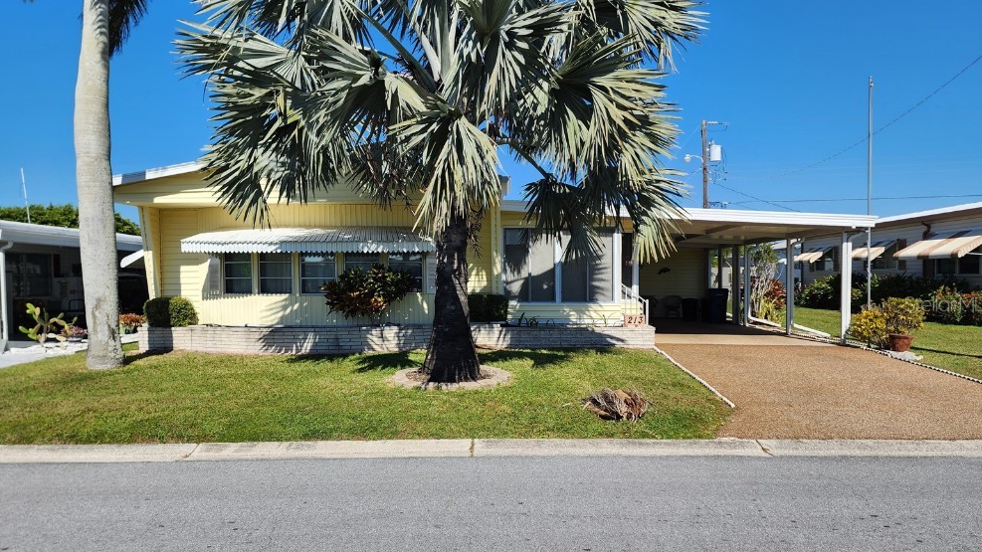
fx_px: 677
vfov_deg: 44.3
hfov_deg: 71.9
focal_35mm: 26
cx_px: 489
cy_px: 303
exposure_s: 1/1269
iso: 12
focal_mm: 6.4
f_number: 1.8
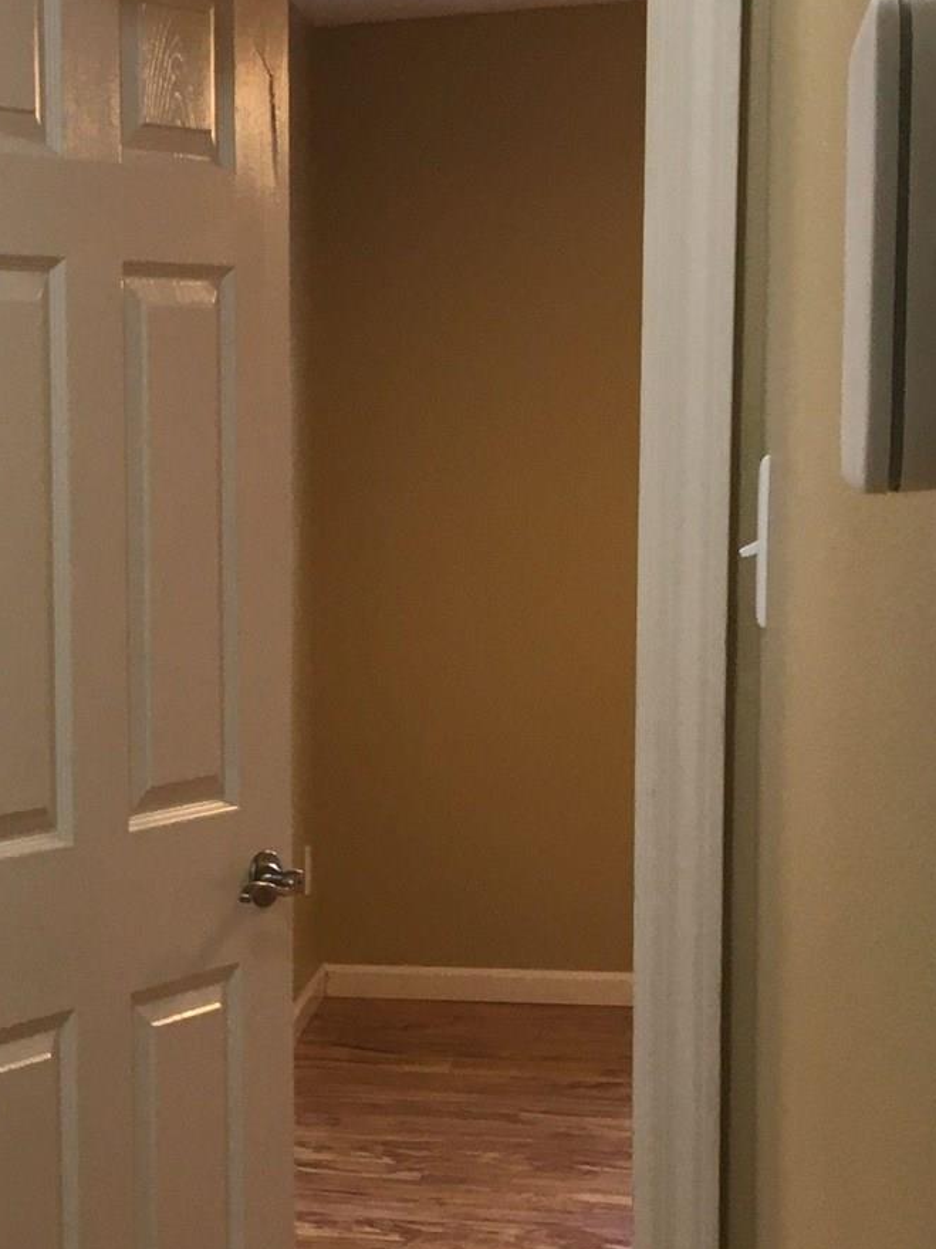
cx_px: -240
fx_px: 2741
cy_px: 743
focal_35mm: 76
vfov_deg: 25.6
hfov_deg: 18.2
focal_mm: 4.15
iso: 64
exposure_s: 1/30
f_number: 2.2
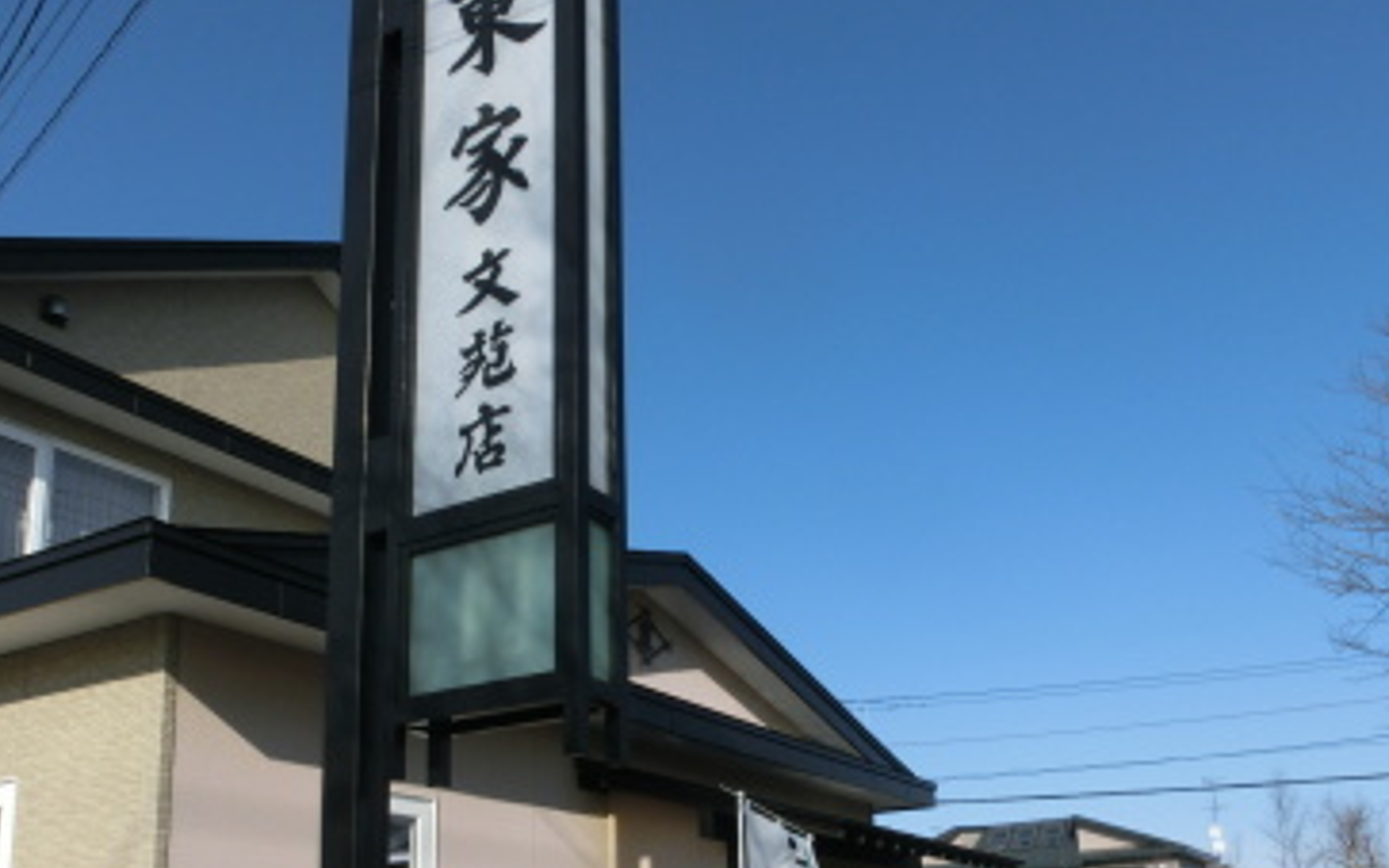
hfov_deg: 55.3
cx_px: 689
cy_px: 694
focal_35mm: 35
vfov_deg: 35.1
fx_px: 1325
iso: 80
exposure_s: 1/250
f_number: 7.9
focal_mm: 4.24
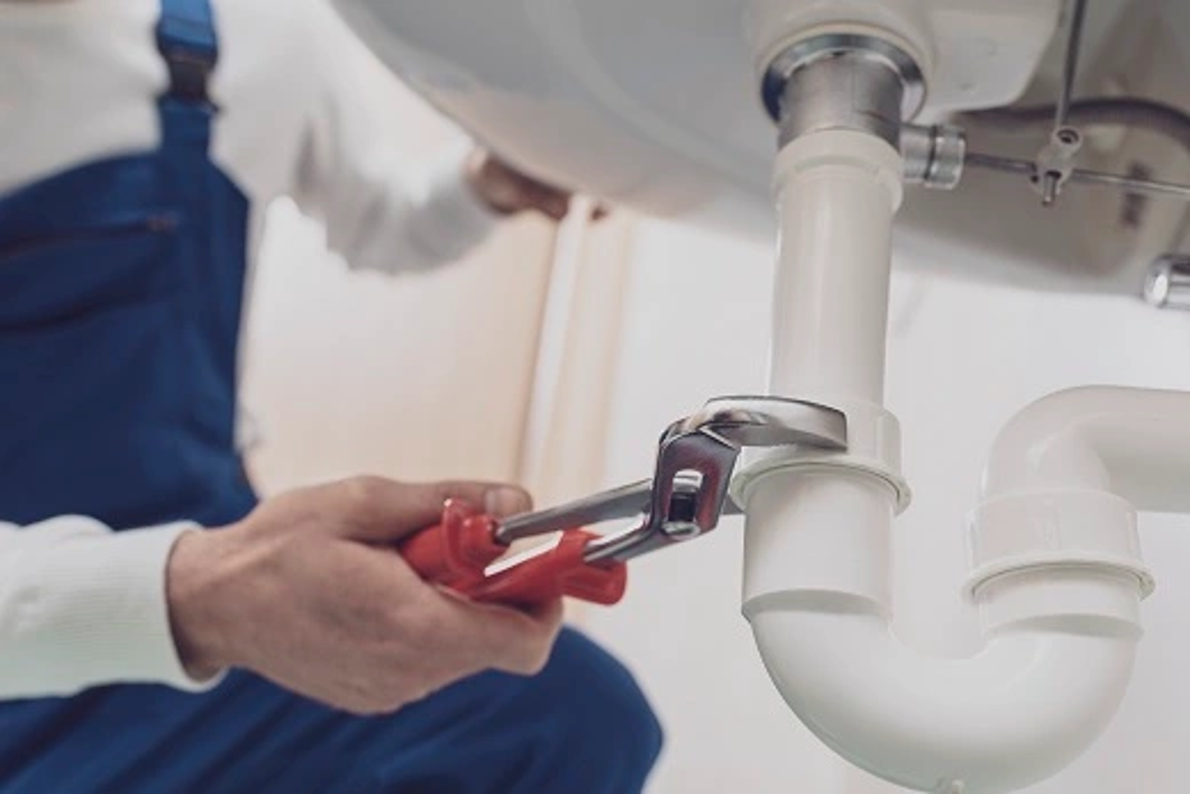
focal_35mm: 35
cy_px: 397
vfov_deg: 37.9
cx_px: 595
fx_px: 1157
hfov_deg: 54.4
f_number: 3.5
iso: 250
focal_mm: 35
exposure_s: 1/50
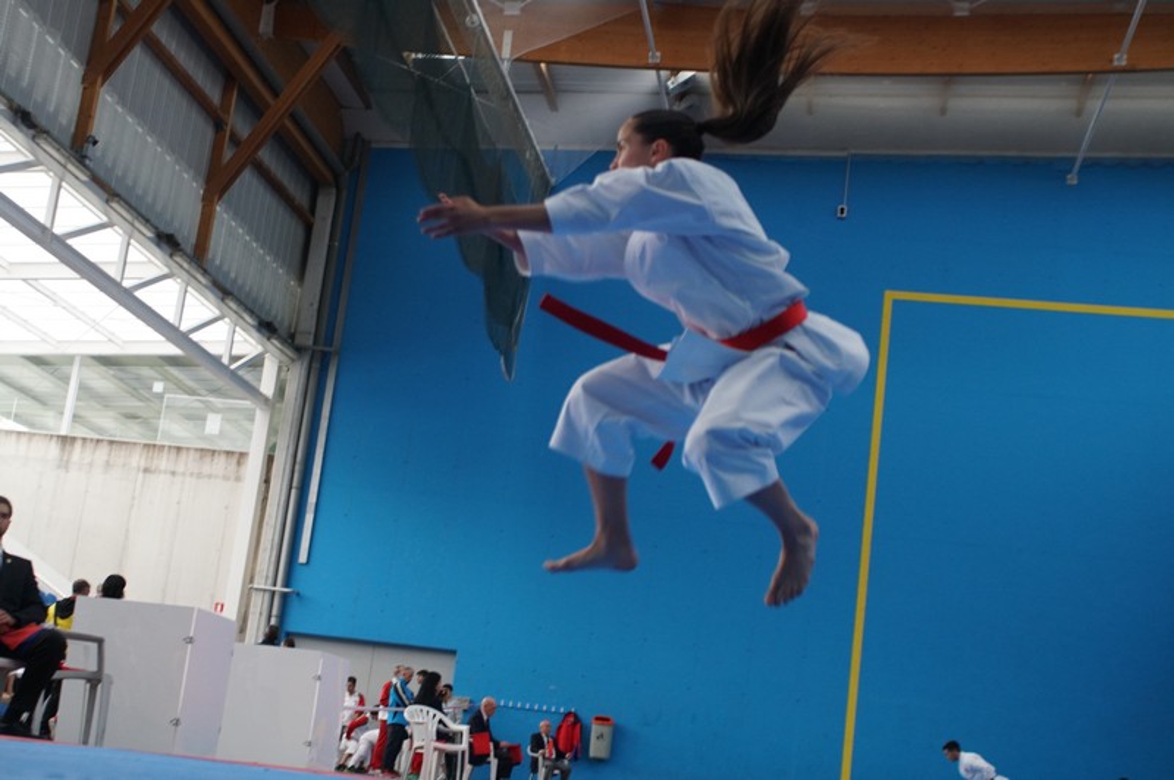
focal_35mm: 54
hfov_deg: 36.9
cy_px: 390
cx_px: 587
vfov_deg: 25.0
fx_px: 1760
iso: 1250
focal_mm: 36
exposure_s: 1/400
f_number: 2.8
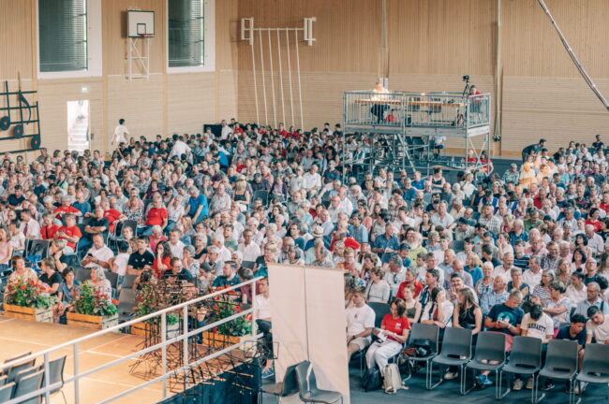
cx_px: 304
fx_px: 1183
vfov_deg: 19.4
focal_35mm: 70
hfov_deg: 28.9
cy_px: 202
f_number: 2.8
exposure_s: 1/100
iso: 2200
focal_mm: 70
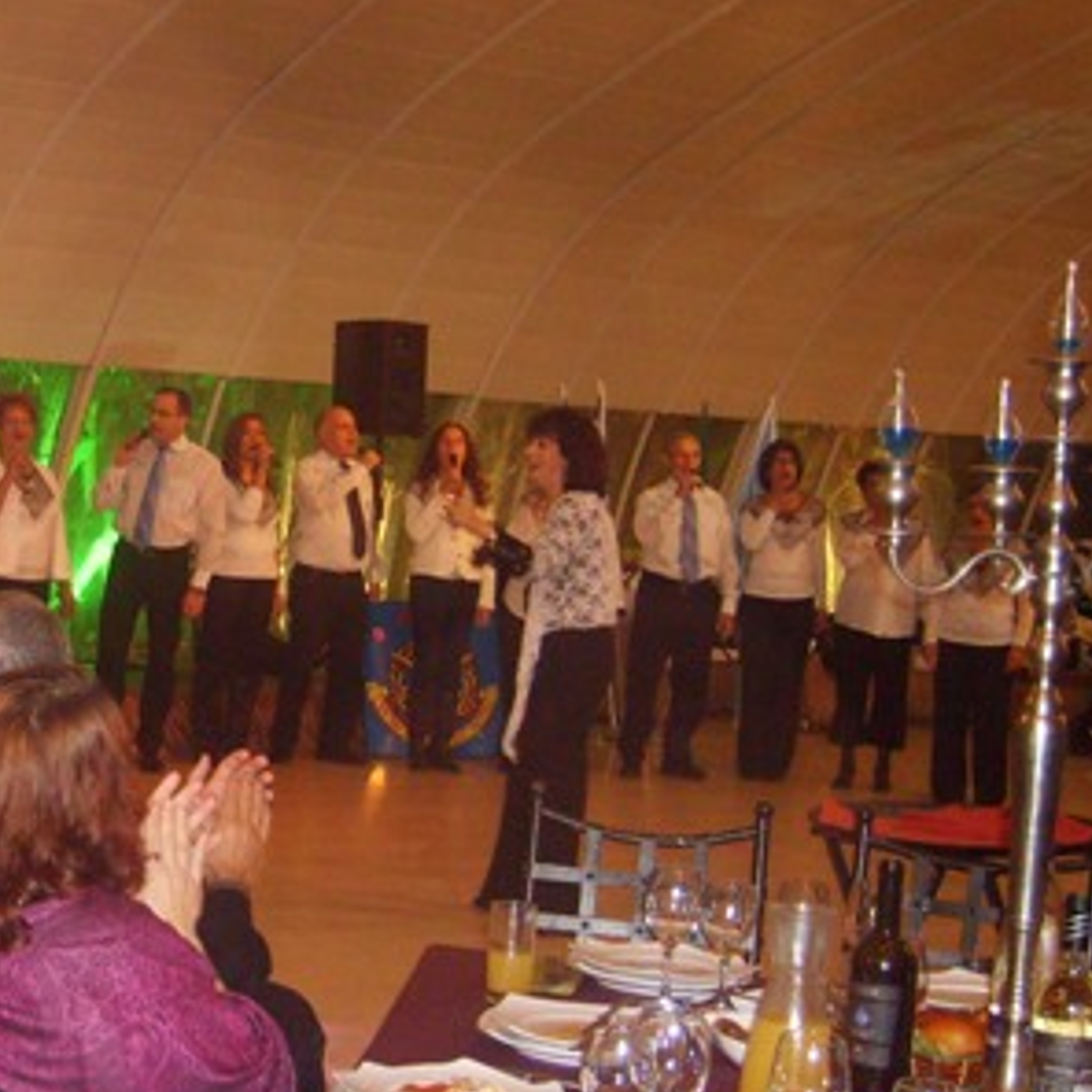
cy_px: 494
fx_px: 2391
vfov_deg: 25.7
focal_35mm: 67
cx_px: 37
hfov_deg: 24.7
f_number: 2.8
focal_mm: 5.8
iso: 253
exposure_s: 1/45
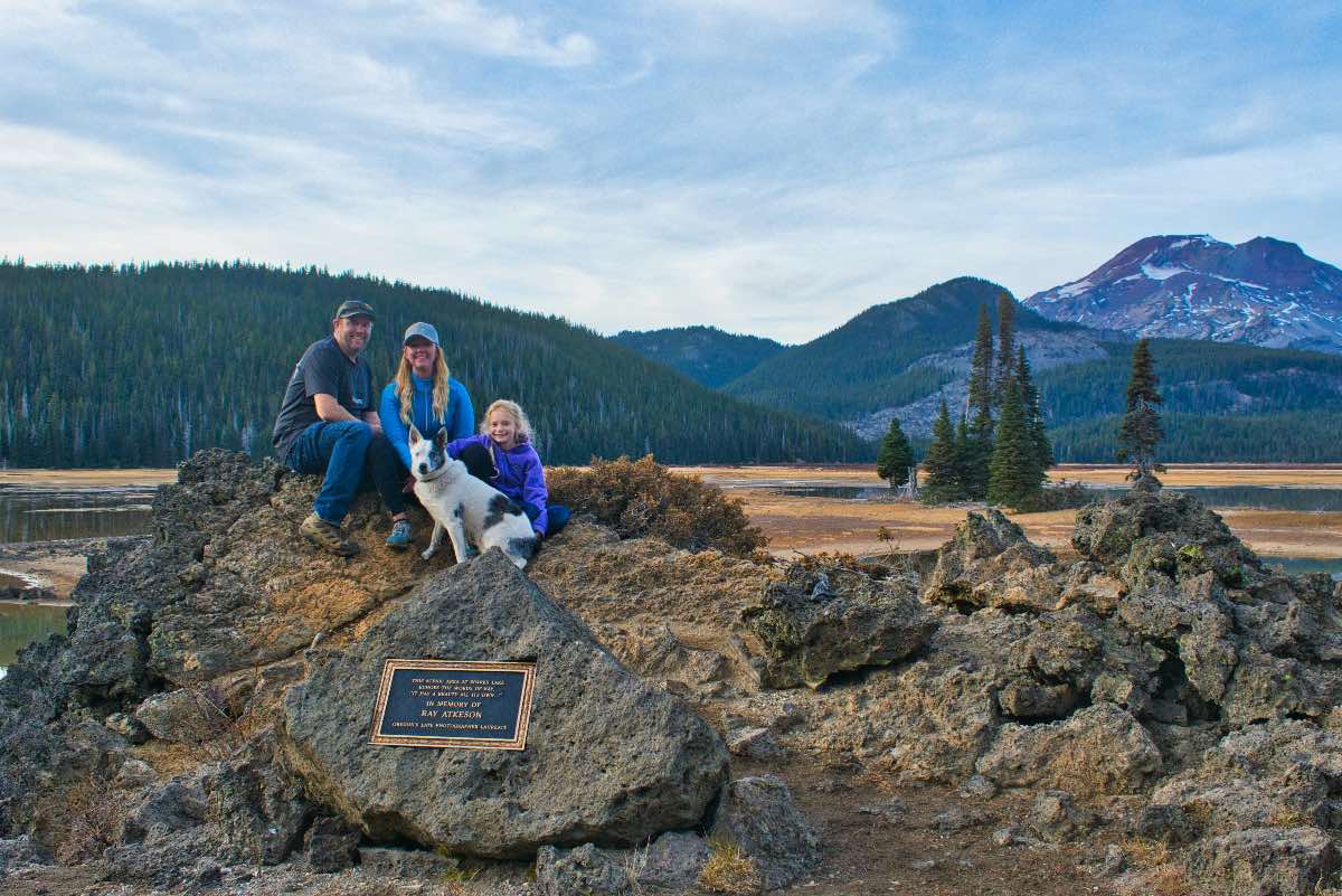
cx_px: 671
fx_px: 1286
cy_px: 448
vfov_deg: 38.4
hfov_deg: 55.1
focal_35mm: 34
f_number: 10
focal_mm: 23
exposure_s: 1/200
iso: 400
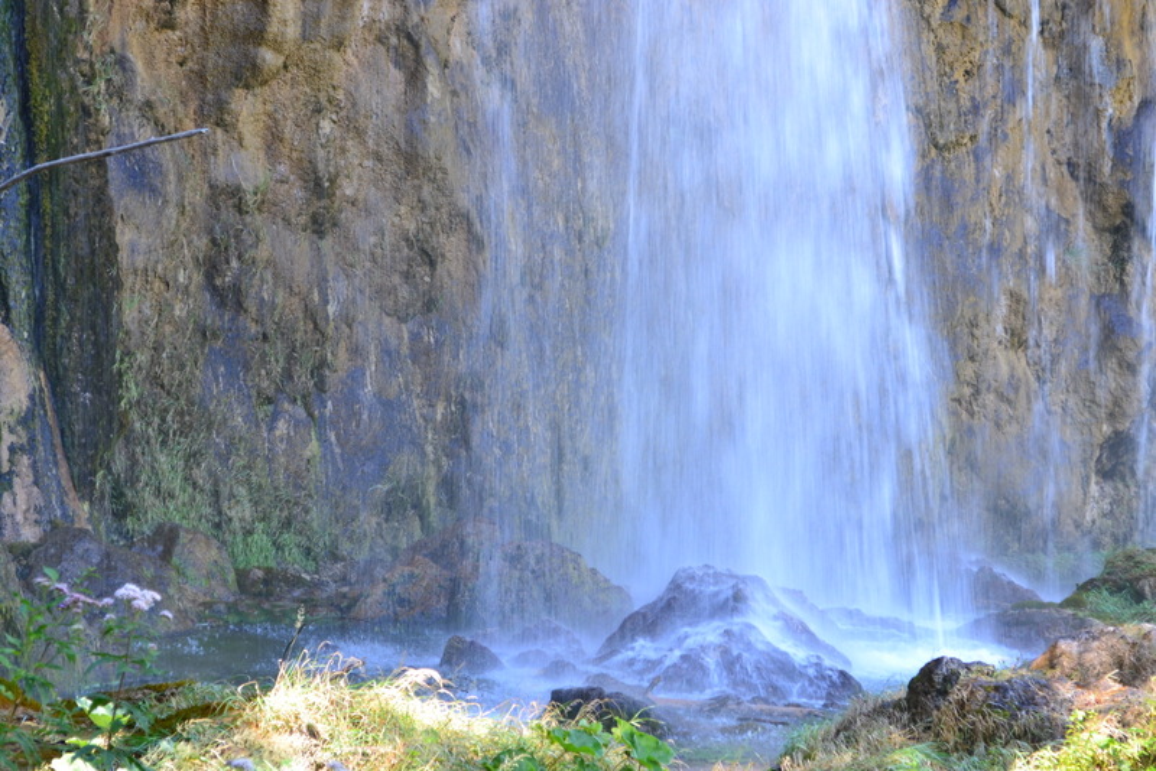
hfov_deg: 24.6
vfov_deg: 16.6
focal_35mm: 82
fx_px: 2650
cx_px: 578
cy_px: 386
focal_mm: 55
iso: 400
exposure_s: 1/40
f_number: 7.1
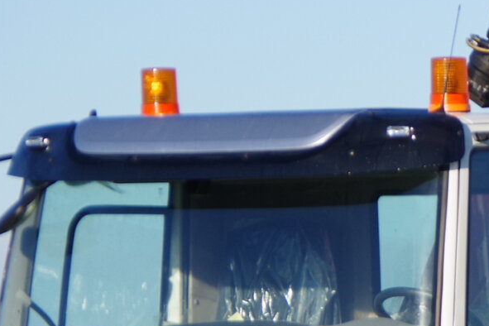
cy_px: 475
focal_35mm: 507
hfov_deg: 4.0
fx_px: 6886
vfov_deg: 2.7
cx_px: 763
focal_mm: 78
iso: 200
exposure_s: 1/800
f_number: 5.6
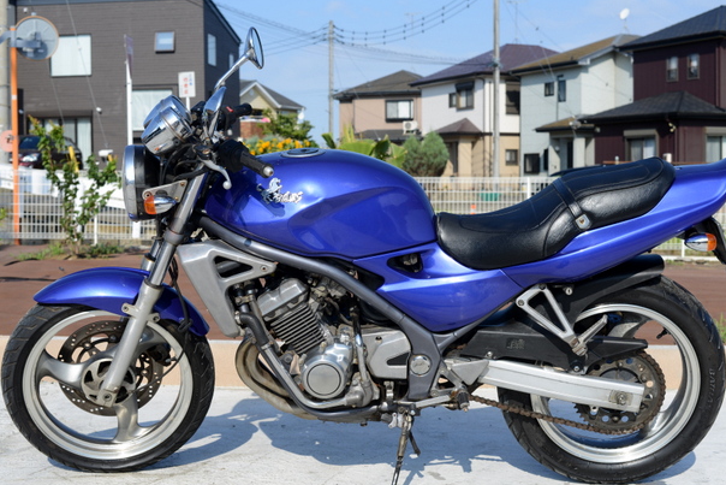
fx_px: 1069
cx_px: 365
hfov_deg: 37.5
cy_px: 236
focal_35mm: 53
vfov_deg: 25.5
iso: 100
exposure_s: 1/250
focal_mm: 50
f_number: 8
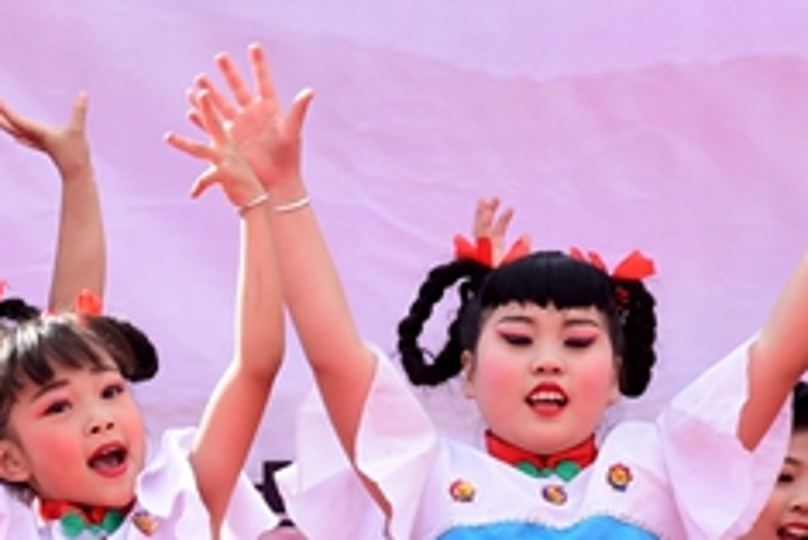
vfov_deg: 3.2
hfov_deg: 4.8
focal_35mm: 424
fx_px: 9522
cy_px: 752
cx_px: -409
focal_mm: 105
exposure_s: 1/250
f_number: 10
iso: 500
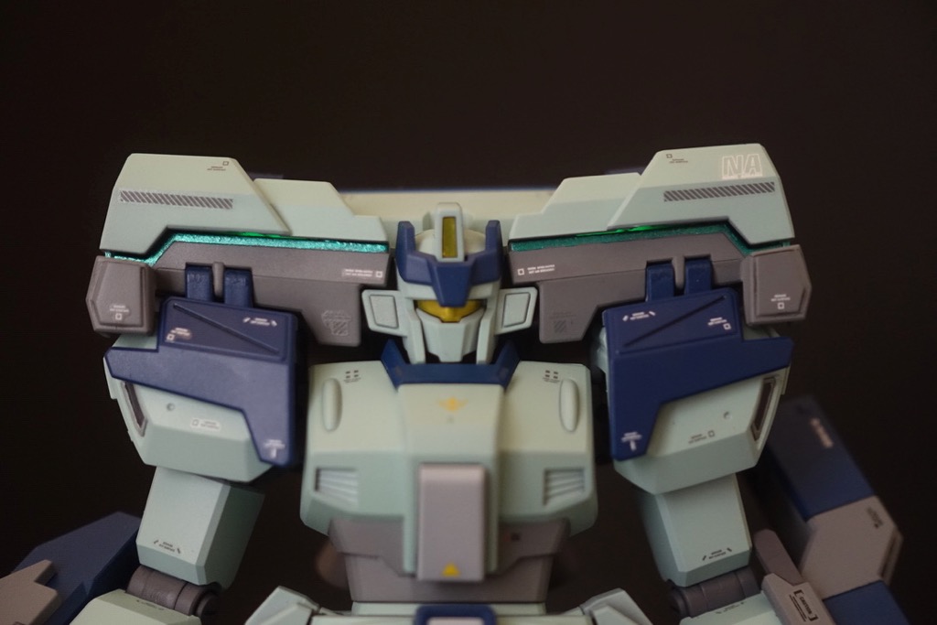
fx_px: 1822
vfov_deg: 19.5
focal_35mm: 70
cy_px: 312
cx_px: 468
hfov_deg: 28.8
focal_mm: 25.7
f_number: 2.8
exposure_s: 1/20
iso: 800
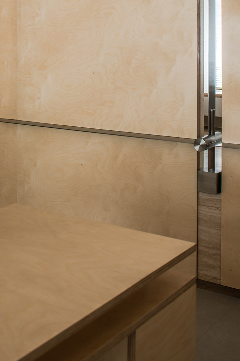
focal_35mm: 61
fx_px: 610
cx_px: 84
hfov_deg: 22.2
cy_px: 187
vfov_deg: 32.9
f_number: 7.1
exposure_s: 1/8
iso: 100
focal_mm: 45
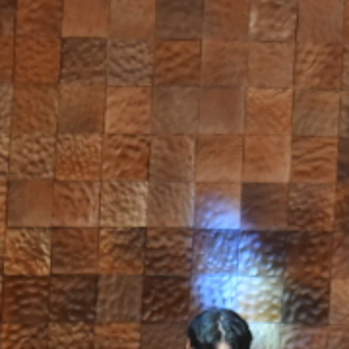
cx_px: 297
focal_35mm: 497
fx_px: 5669
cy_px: 491
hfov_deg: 3.5
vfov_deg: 3.5
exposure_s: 1/60
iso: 1000
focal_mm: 70
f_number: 4.5
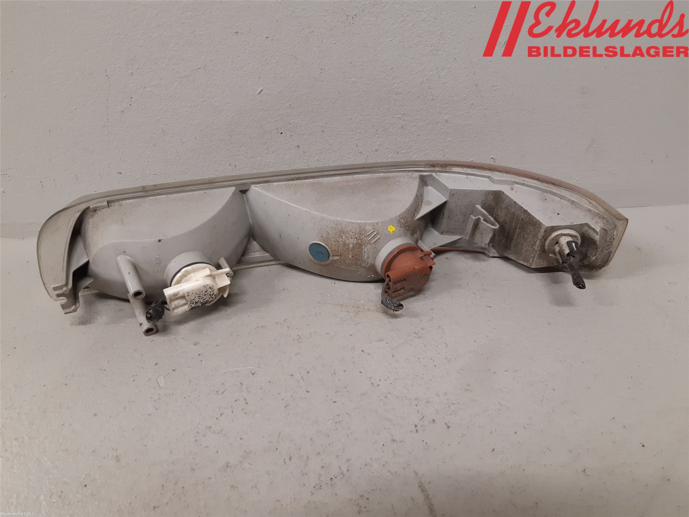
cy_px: 258
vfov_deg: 53.1
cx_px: 344
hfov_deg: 67.3
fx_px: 518
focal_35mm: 26
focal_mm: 3.93
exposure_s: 1/50
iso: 160
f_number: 1.7
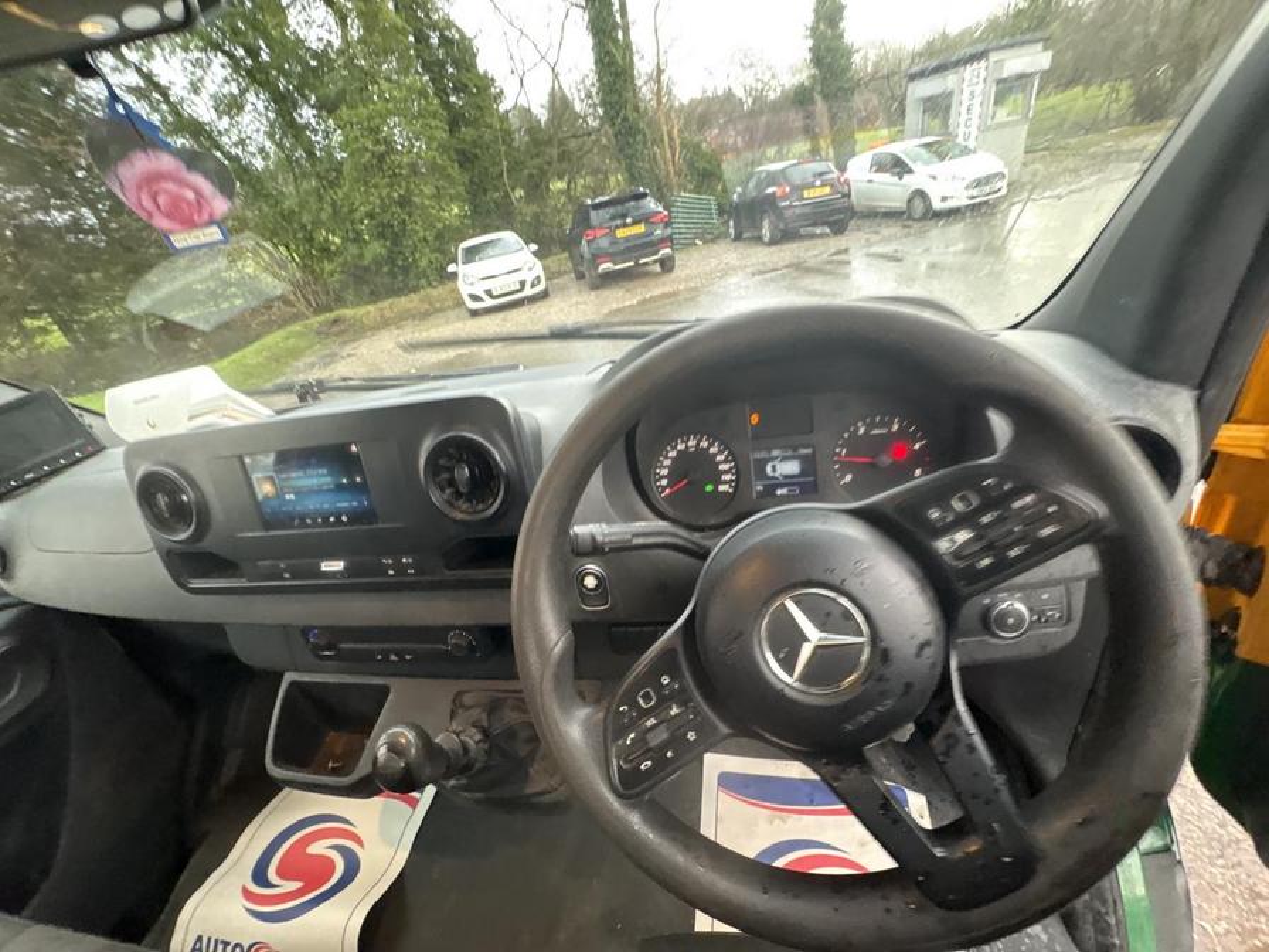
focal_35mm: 14
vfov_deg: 85.7
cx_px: 634
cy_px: 476
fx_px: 513
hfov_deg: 102.1
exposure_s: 1/36
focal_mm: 2.22
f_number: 2.2
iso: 640
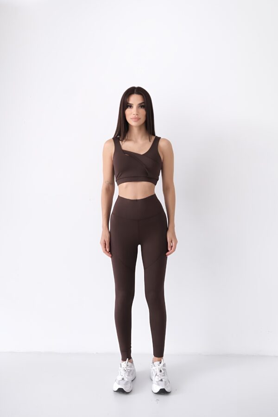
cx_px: 139
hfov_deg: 40.0
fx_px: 382
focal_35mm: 33
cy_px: 208
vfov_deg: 57.2
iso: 2000
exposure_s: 1/60
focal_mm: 22.3
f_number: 5.6
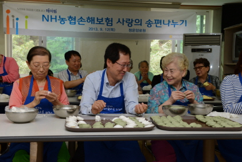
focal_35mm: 45
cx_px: 121
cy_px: 81
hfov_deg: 43.6
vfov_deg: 29.9
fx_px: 303
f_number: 6.3
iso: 800
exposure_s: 1/60
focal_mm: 45
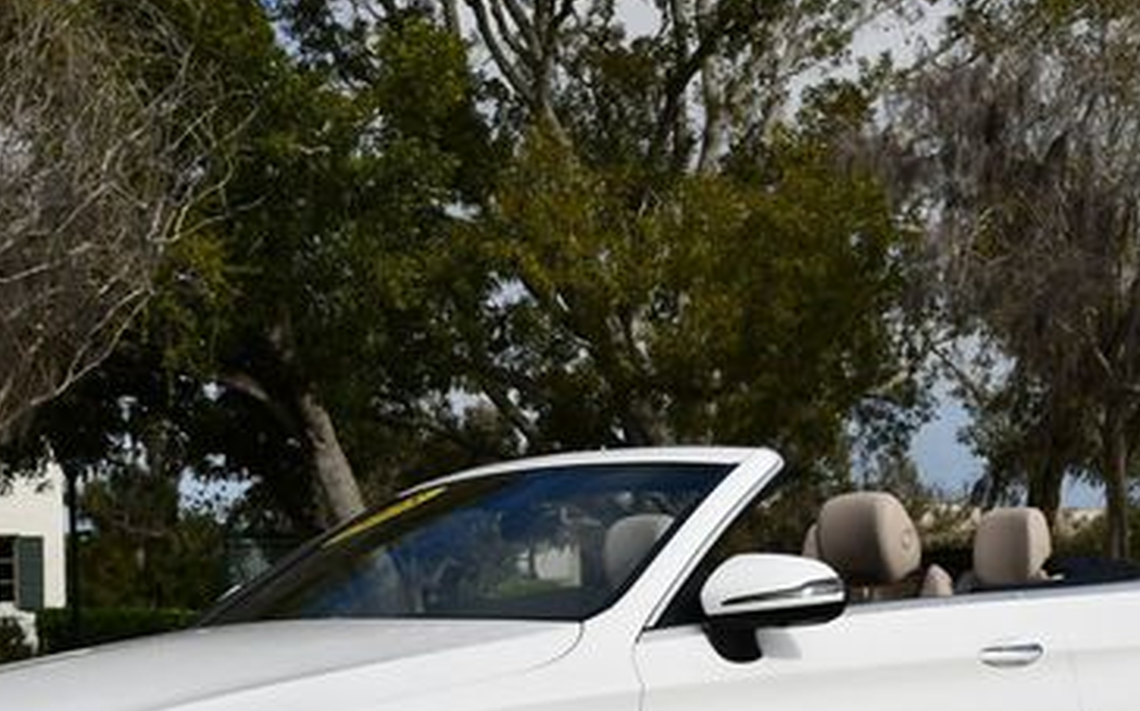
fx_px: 2453
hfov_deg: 26.1
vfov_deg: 16.3
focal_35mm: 79
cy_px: 626
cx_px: 501
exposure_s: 1/400
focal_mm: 22
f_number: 10
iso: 100
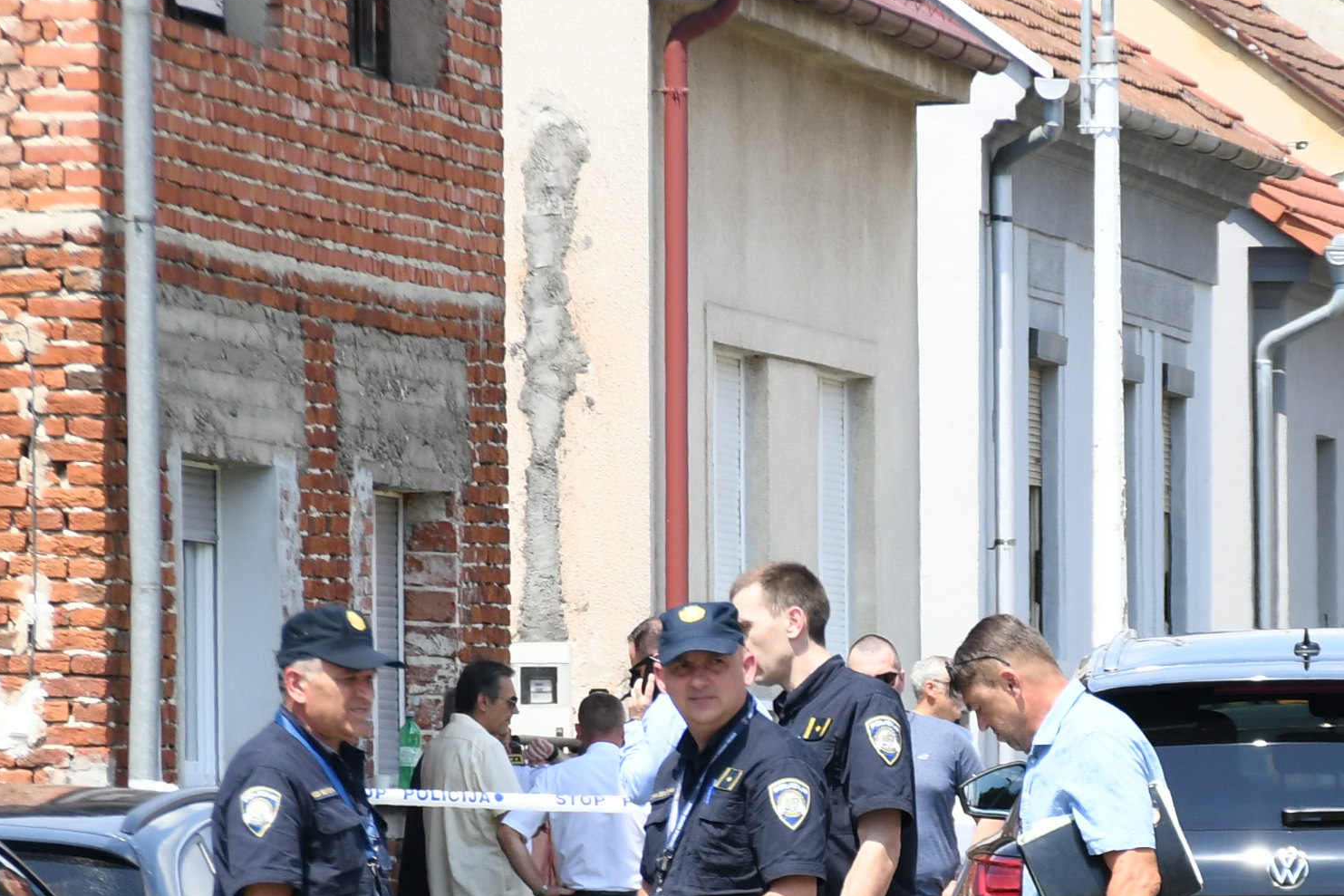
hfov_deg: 4.7
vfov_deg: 3.1
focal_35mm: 442
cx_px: 975
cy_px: 885
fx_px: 16502
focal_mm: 105
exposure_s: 1/1000
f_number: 5.6
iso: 400
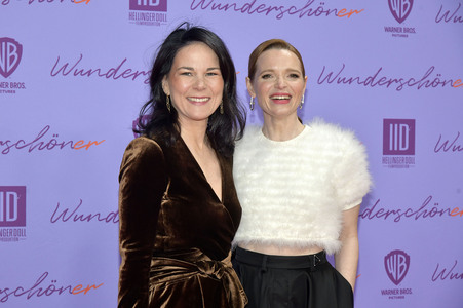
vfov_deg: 17.5
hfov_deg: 26.0
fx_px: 1002
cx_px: 232
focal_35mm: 78
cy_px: 154
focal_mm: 78
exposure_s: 1/200
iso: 1000
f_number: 7.1
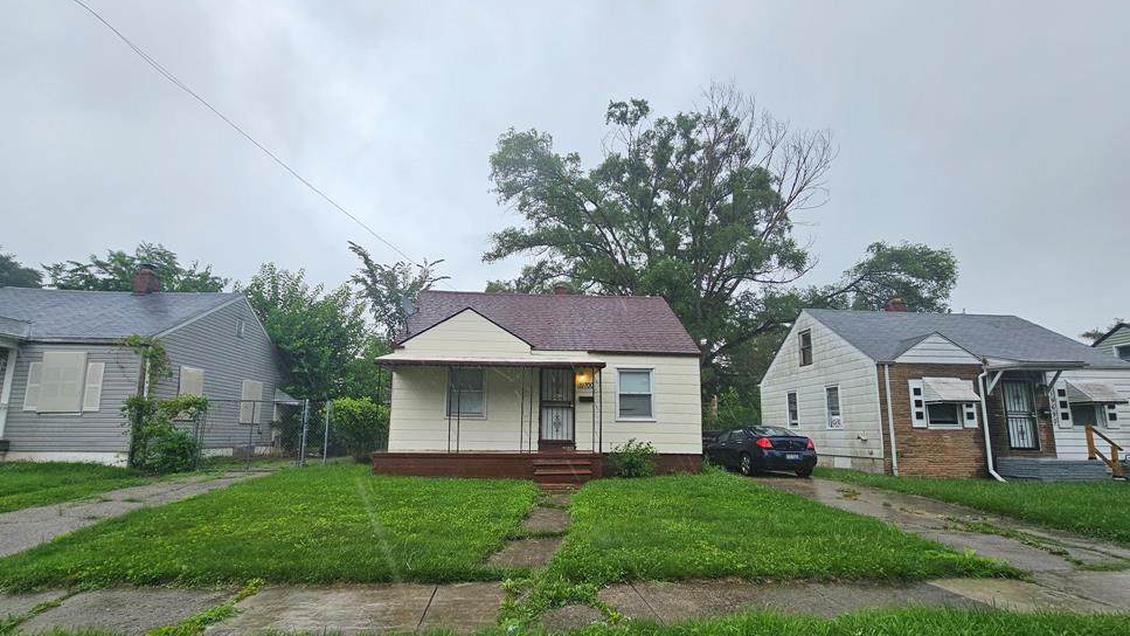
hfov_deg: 103.0
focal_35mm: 15
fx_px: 449
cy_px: 364
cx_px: 552
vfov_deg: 70.2
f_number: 2.2
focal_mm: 2.2
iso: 50
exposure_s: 1/347
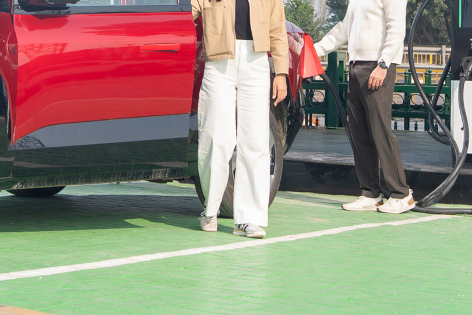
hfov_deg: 20.8
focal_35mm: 98
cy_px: -143
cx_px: 196
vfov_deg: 13.3
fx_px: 1286
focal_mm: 31
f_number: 5.6
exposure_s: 1/250
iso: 80
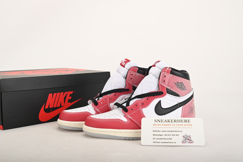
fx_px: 331
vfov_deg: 27.5
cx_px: 122
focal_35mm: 49
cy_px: 81
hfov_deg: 40.3
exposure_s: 1/200
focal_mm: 49
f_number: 11
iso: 100
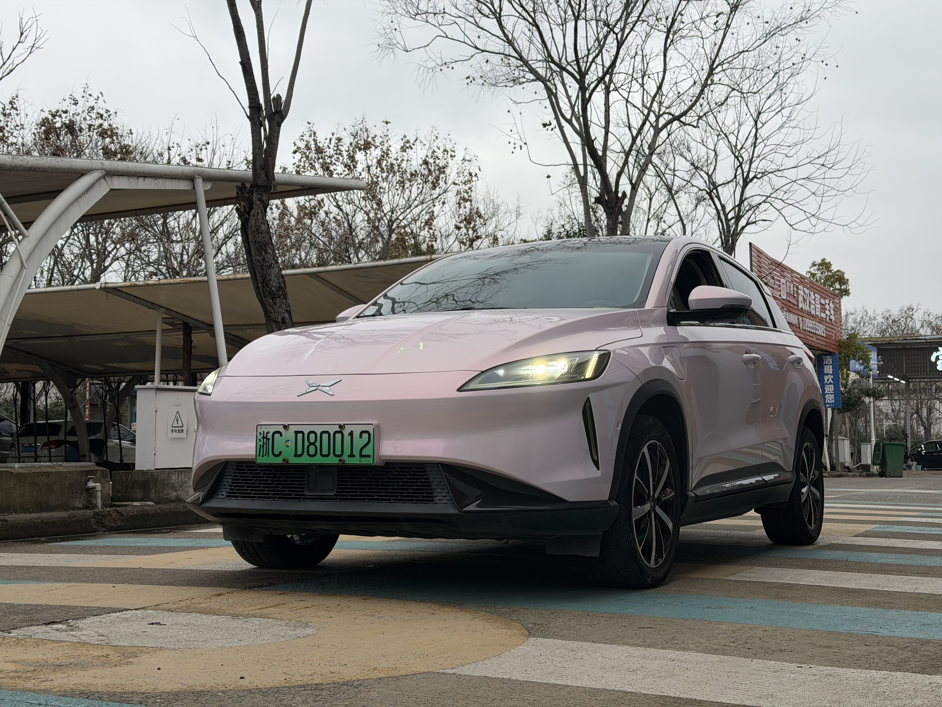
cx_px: 471
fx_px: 1306
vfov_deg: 30.3
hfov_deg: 39.7
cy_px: 354
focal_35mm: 48
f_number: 1.78
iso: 64
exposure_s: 1/349
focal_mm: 6.76
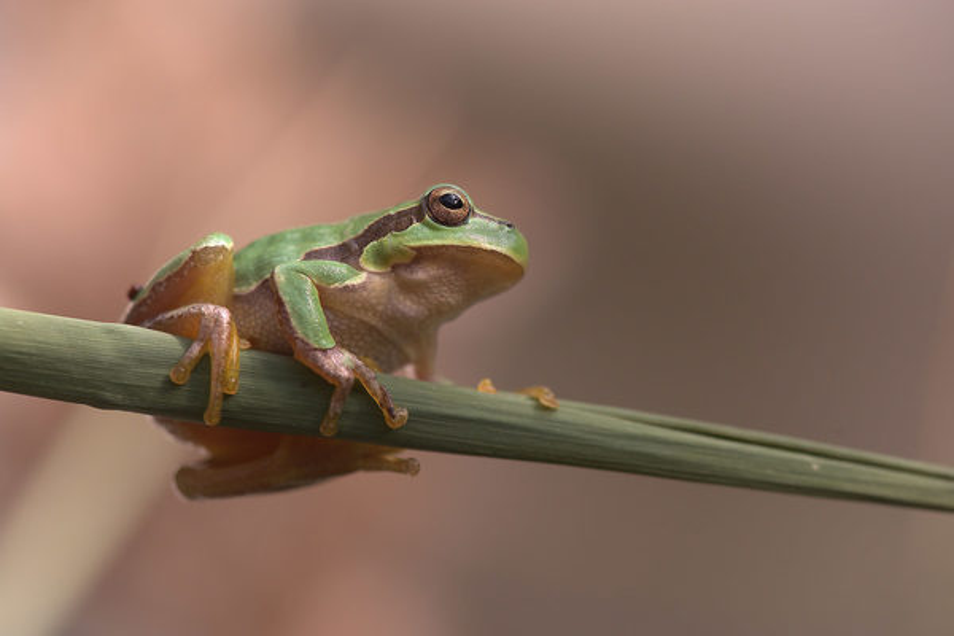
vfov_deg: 13.0
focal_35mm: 105
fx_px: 2782
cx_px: 477
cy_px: 318
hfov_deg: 19.5
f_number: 8
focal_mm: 105
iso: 800
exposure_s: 1/400
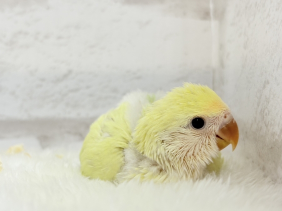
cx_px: 131
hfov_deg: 32.7
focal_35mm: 59
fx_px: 481
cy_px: 114
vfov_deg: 24.8
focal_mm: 5.96
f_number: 1.6
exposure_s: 1/50
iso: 40
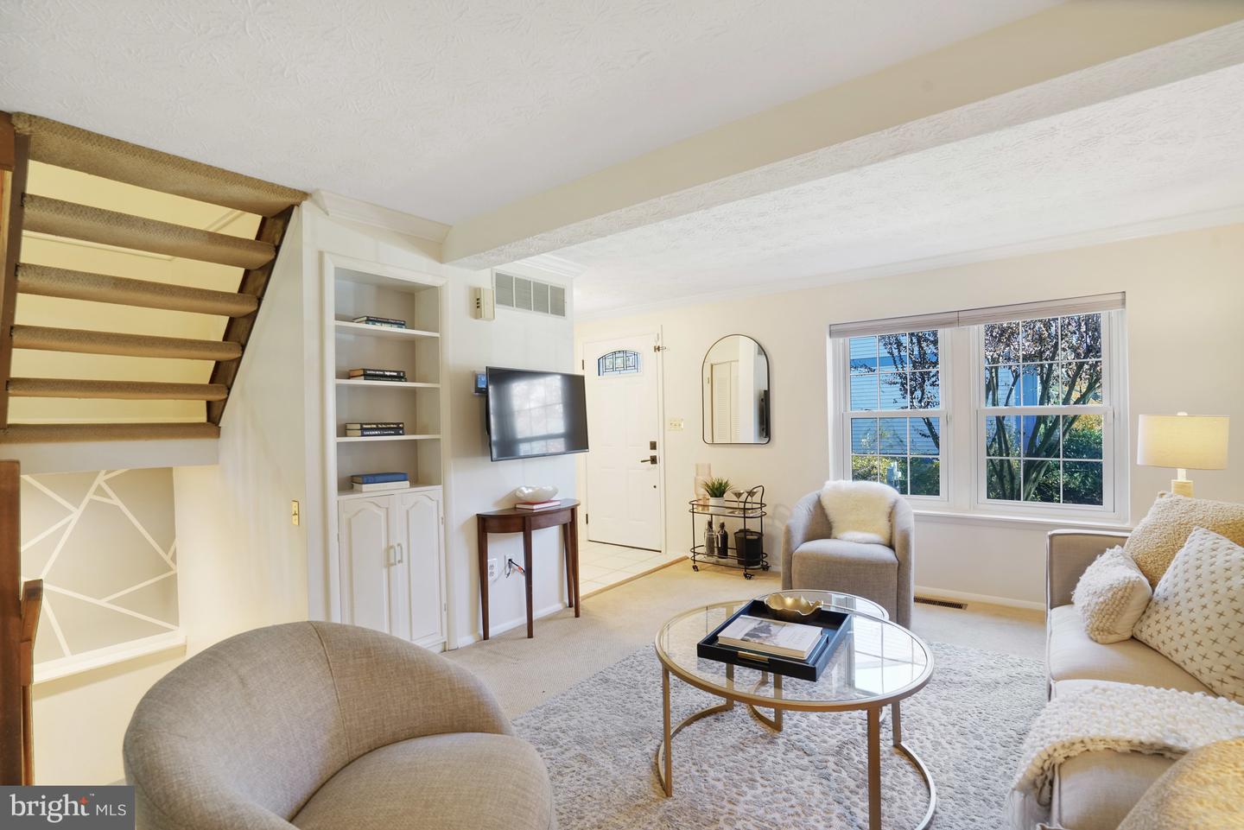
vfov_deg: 73.8
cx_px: 622
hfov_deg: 96.7
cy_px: 415
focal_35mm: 16
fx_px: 553
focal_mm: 16
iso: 1250
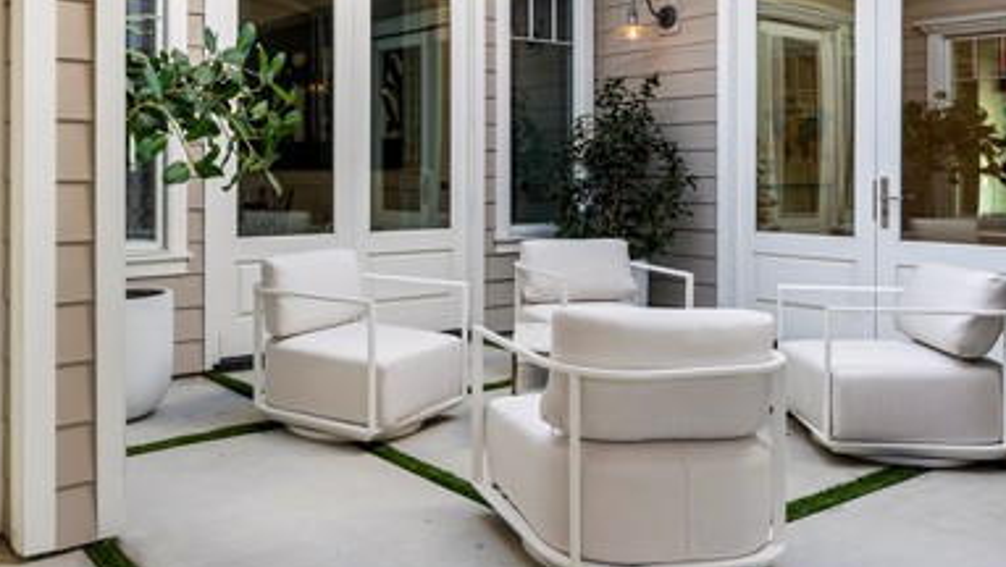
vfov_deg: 33.2
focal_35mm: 35
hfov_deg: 56.1
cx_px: 399
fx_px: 934
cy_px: 156
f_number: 9.5
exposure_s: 1/4
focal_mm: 20
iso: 320
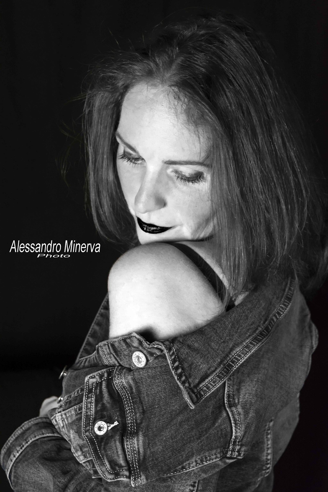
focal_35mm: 69
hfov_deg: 19.7
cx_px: 164
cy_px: 246
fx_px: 943
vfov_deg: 29.2
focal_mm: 46
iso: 2000
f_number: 5
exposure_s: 1/80
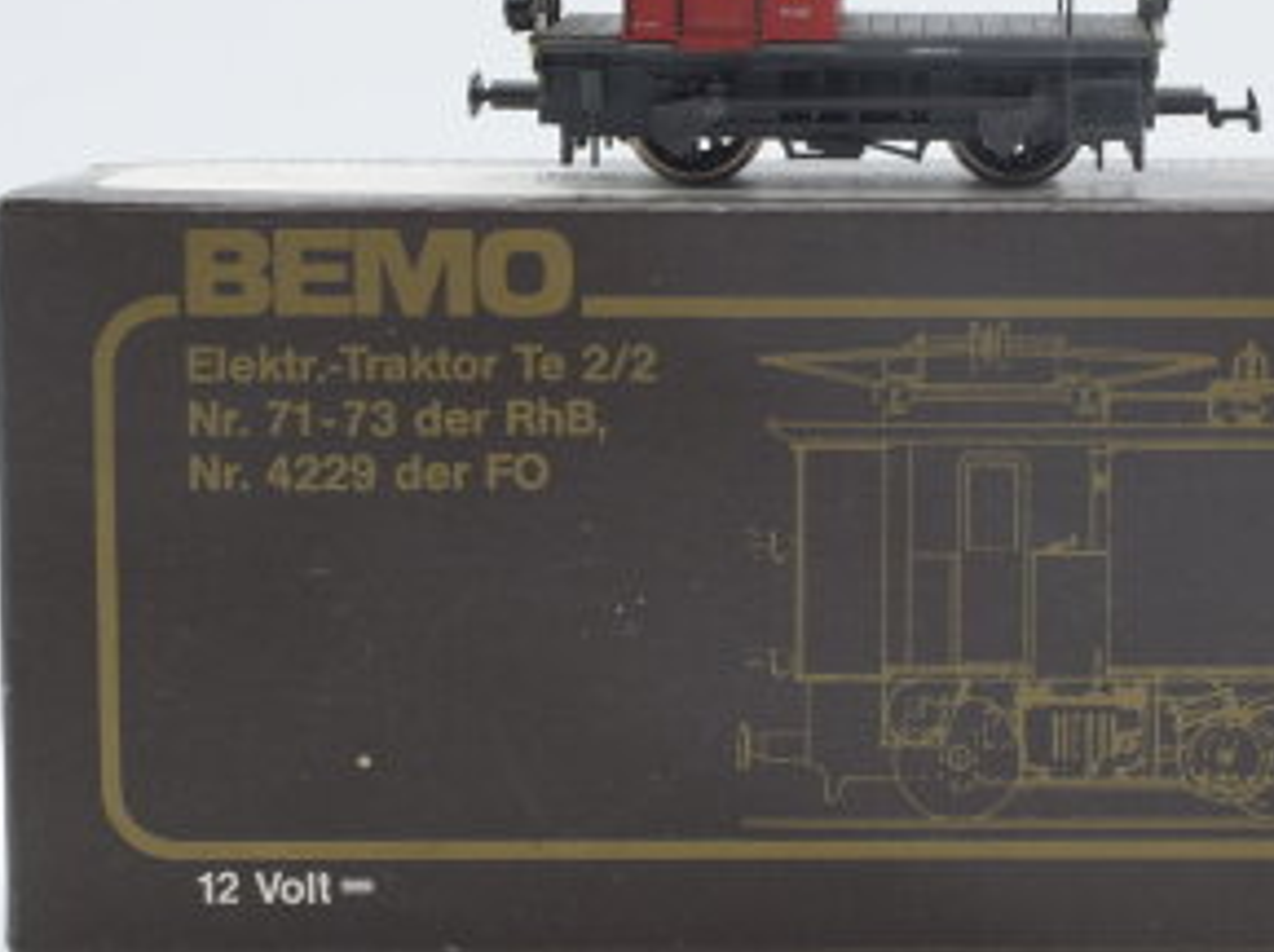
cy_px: 394
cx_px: 913
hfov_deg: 18.7
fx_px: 3860
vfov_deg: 14.1
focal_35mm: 105
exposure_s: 1/125
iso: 250
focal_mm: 35
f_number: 8
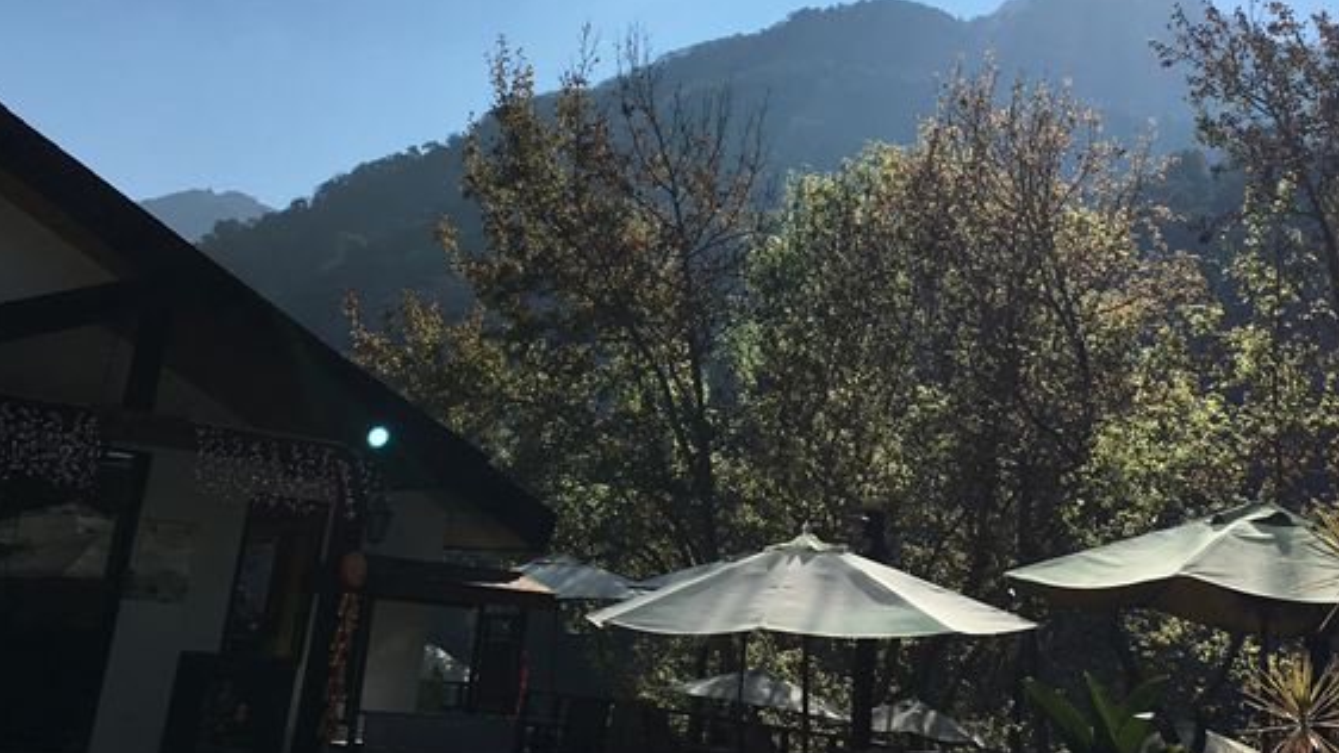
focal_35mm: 45
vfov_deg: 25.8
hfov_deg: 45.3
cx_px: 786
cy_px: 88
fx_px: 1598
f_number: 2.2
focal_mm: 4.15
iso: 25
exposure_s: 1/4049
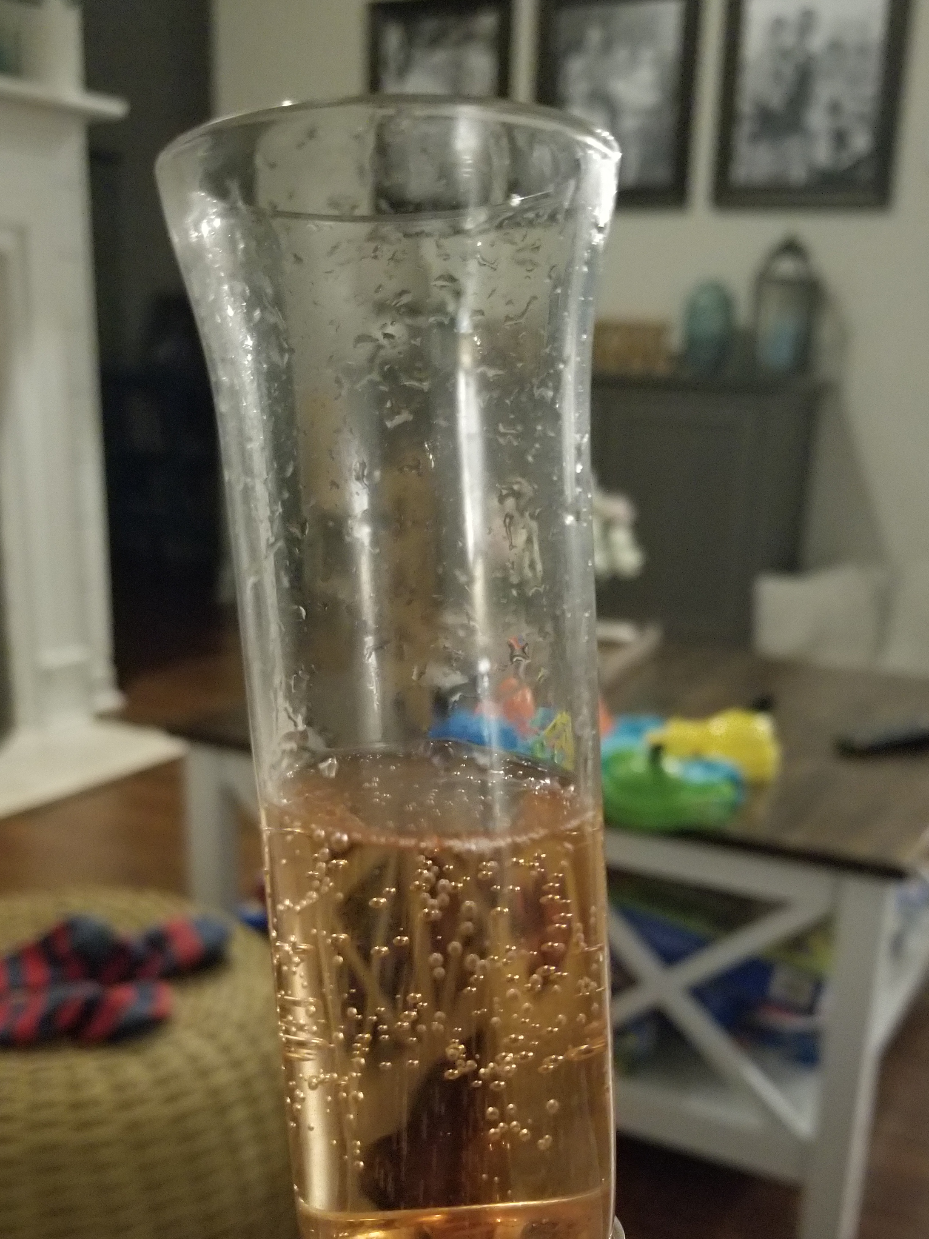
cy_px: 814
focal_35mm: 36
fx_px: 1288
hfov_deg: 39.7
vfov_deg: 50.5
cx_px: 474
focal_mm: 4.25
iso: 640
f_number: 1.7
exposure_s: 1/10
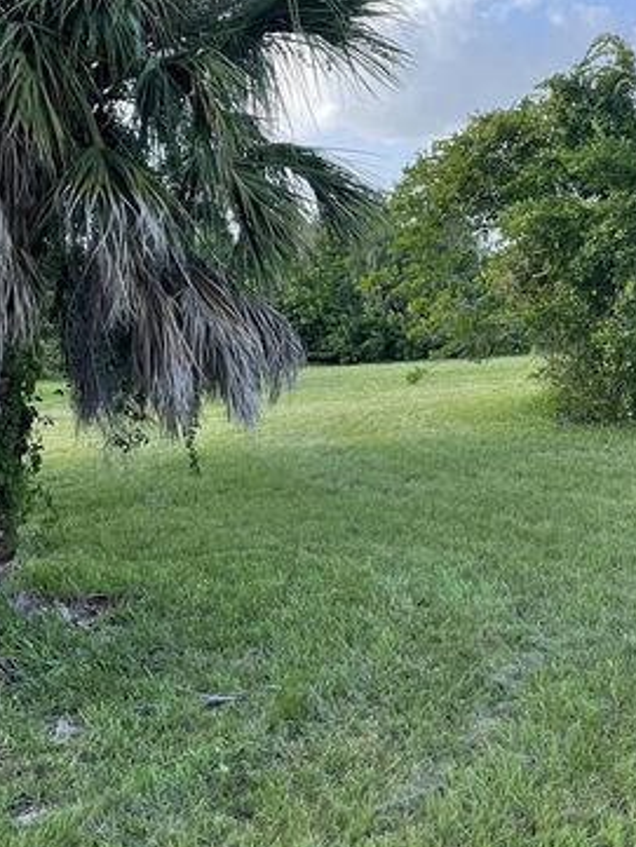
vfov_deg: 39.4
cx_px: 347
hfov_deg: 30.3
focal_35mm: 48
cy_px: 313
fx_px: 1175
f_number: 1.6
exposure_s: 1/1014
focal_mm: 4.2
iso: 32
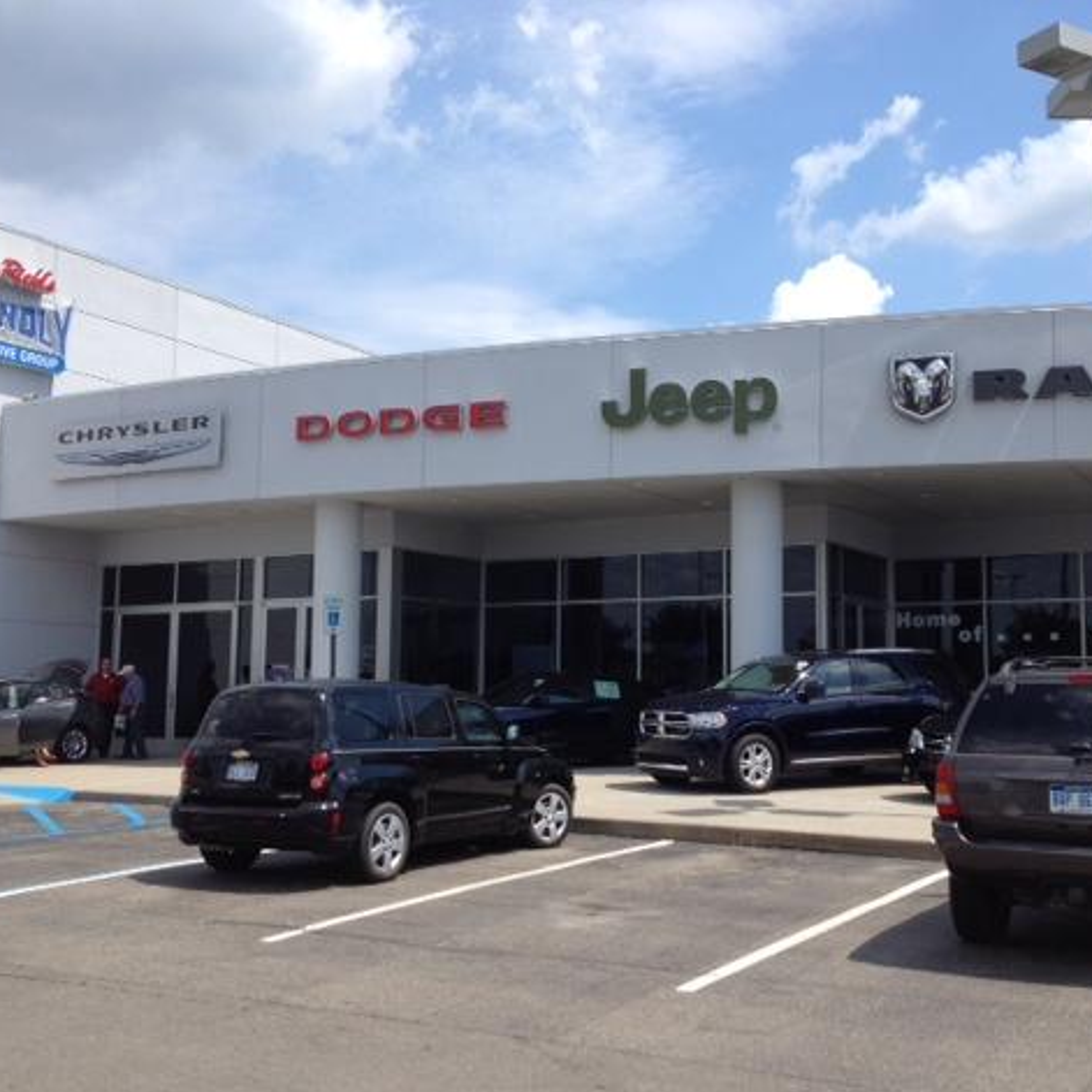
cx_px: 568
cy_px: 554
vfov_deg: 40.0
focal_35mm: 42
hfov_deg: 40.0
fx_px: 1499
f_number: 2.4
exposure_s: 1/1493
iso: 64
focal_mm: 4.28
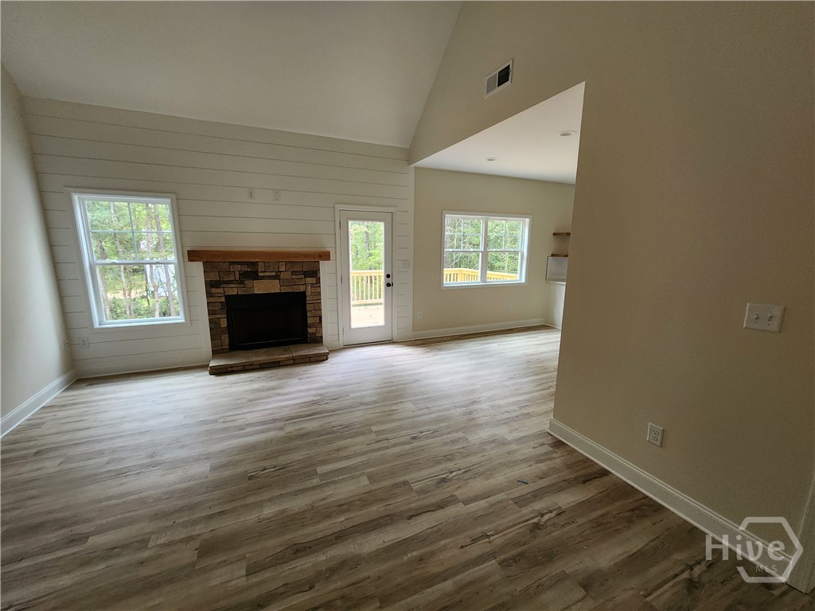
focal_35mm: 13
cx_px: 408
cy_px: 306
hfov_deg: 106.2
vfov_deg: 89.9
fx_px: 306
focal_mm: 2.2
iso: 400
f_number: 2.2
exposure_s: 1/60
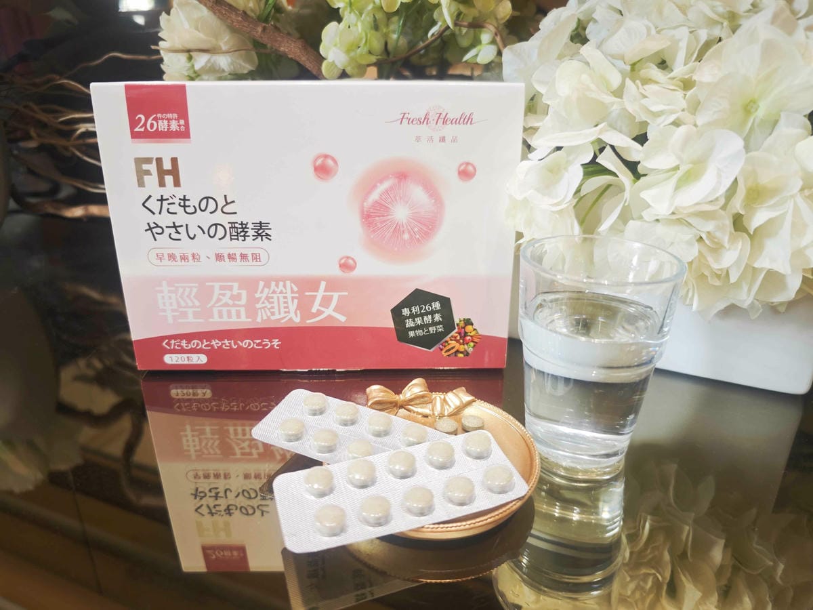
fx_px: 540
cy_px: 305
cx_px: 406
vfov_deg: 58.9
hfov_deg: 73.9
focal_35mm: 23
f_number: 1.63
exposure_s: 1/60
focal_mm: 8.72
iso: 400
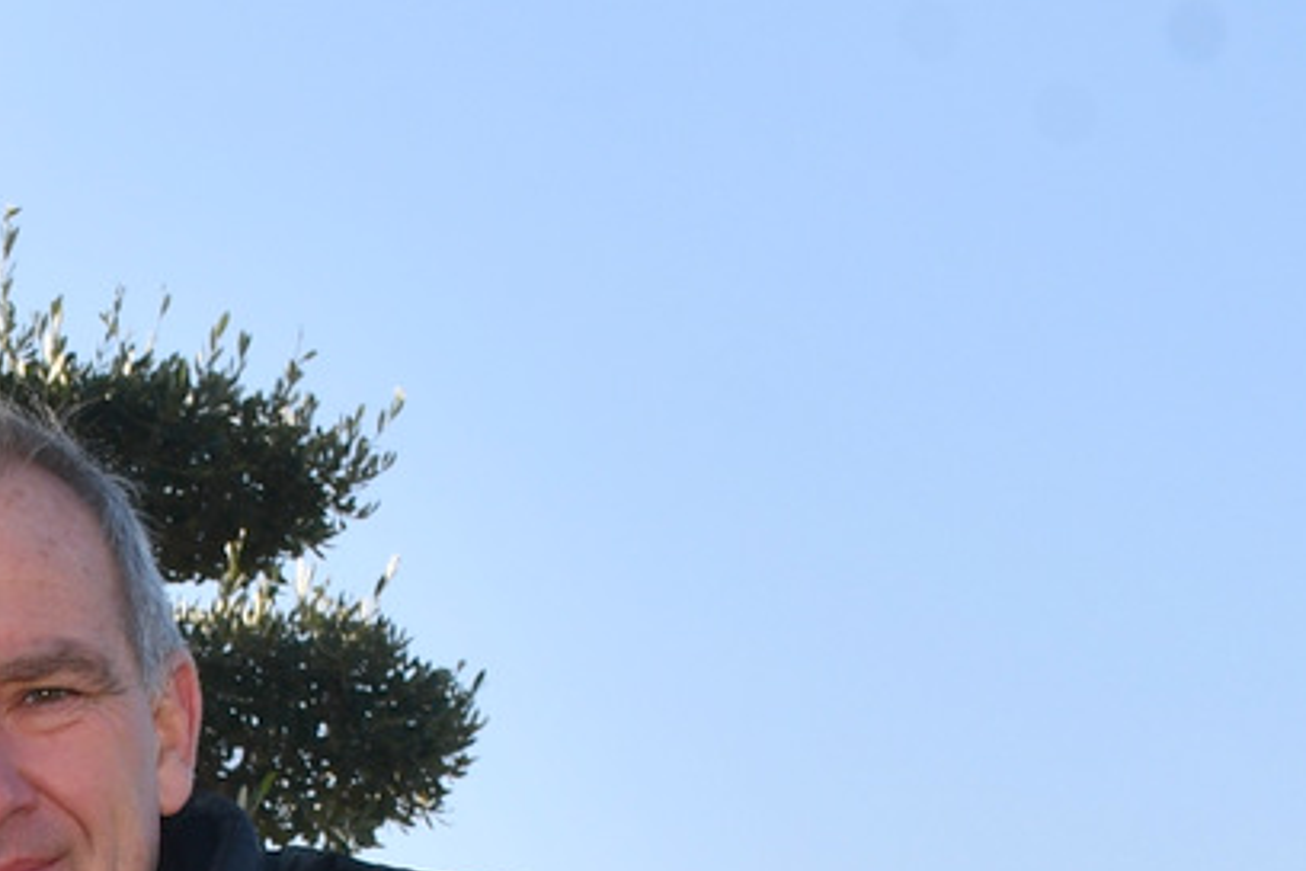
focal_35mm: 153
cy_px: 1443
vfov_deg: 8.7
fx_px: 5550
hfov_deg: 13.0
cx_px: -413
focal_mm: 26
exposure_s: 1/250
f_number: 10
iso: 100
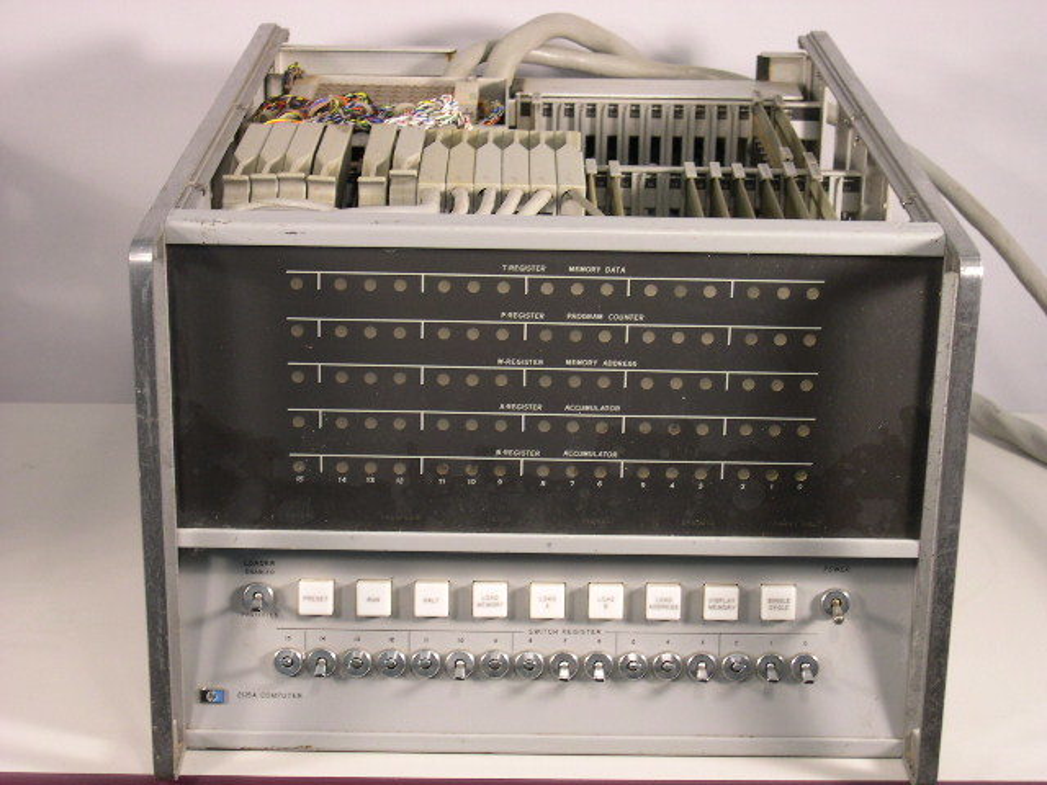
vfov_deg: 20.4
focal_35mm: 72
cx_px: 524
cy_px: 392
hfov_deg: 27.0
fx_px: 2178
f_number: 3.8
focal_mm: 15.3
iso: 100
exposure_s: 1/39.5
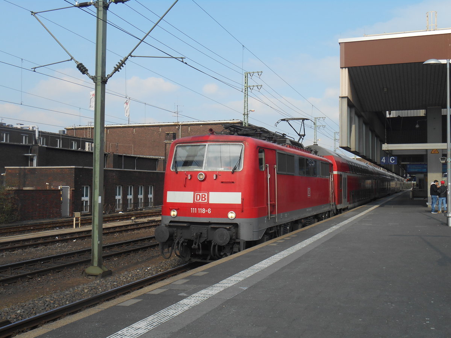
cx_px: 226
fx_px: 534
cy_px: 169
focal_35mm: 41
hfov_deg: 45.8
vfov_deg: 35.1
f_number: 3.9
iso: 80
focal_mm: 7.2
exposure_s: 1/640
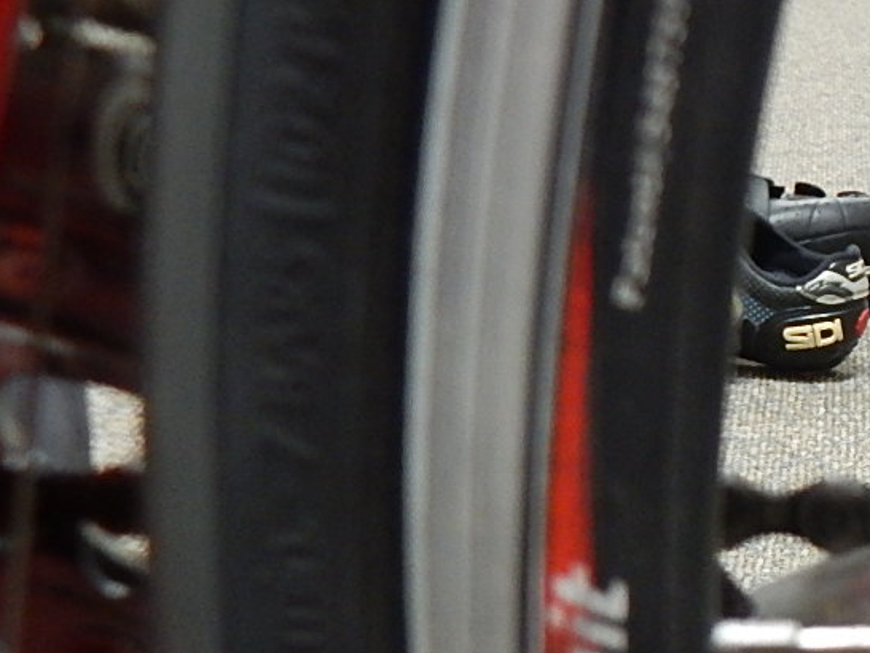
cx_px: 1208
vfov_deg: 17.1
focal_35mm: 82
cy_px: 804
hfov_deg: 21.1
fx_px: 2062
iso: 400
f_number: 3.2
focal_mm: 5.1
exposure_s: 1/15
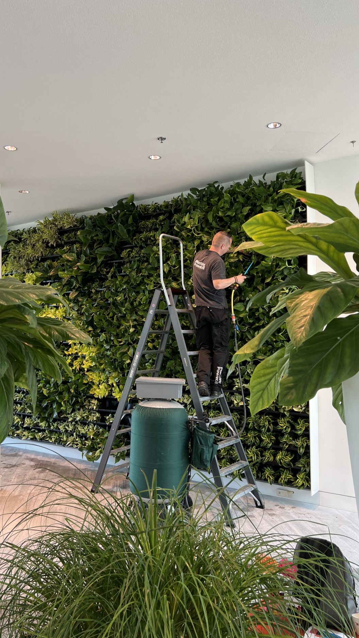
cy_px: 319
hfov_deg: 40.2
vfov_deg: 66.1
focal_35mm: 29
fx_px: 491
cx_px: 163
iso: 80
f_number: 1.5
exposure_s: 1/100
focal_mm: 5.7
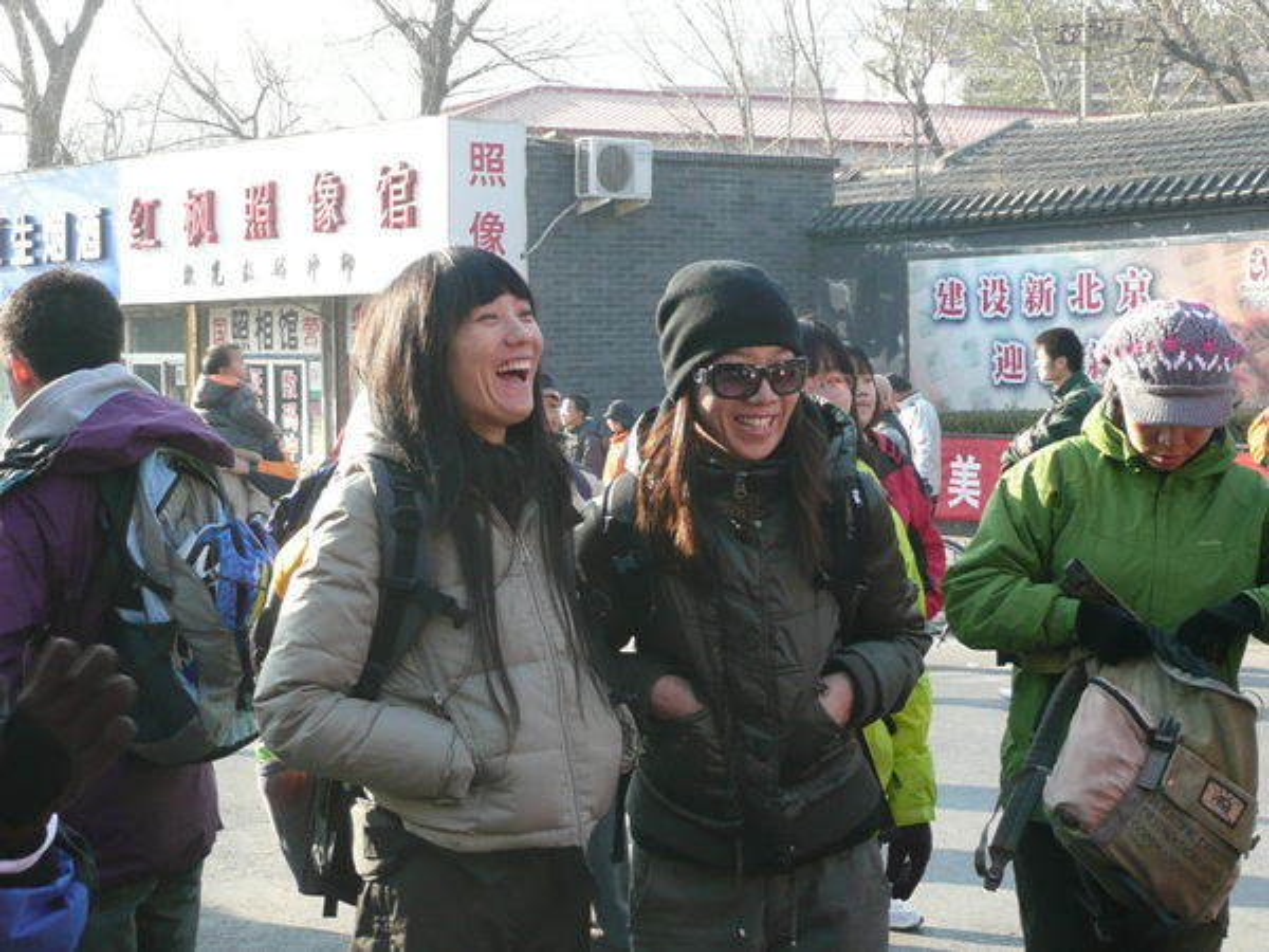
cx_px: 634
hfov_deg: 29.0
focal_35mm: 67
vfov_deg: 21.9
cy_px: 476
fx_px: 2456
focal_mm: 7.3
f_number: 4.1
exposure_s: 1/100
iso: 100
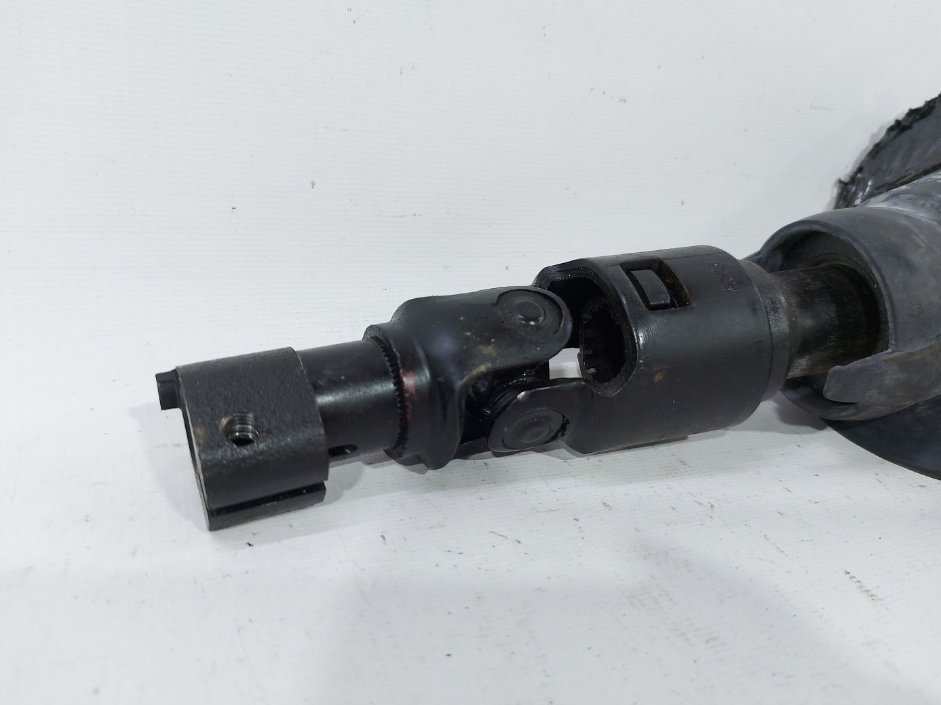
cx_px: 470
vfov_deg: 56.8
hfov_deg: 71.6
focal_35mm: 24
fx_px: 652
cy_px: 352
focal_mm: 5.23
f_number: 1.8
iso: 64
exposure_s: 1/50
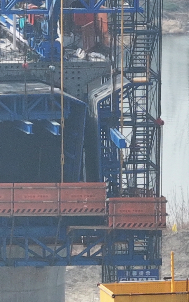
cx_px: -119
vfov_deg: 2.6
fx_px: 6625
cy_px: 93
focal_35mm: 804
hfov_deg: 1.6
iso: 110
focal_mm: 30.71
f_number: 3.4
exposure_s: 1/640
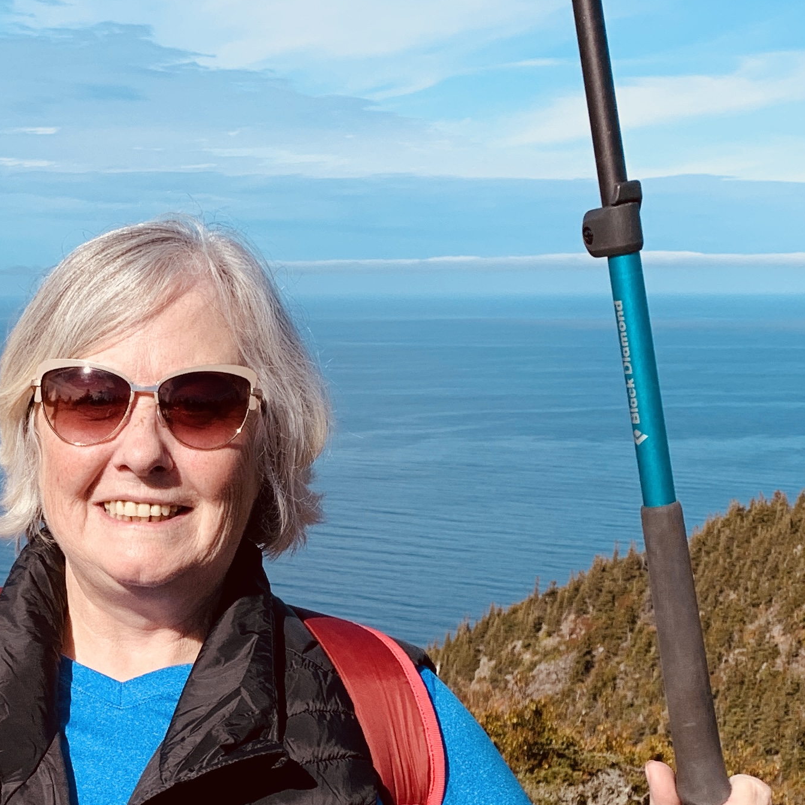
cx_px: 89
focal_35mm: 69
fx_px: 1815
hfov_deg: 24.3
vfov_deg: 24.7
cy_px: 595
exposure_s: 1/2833
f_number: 1.8
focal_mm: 4.25
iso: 25
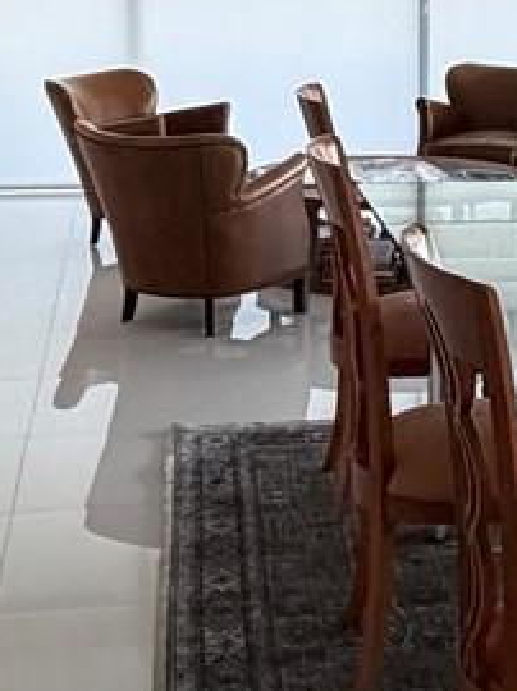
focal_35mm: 83
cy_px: 177
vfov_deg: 23.4
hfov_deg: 17.2
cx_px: 548
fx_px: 1655
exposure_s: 1/60
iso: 320
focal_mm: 2.22
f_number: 2.2
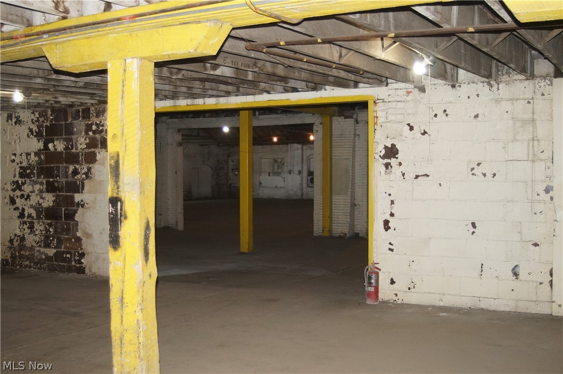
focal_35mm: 42
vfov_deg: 31.8
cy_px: 187
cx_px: 282
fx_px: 656
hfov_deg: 46.4
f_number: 4
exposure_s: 1/60
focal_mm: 28
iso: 800
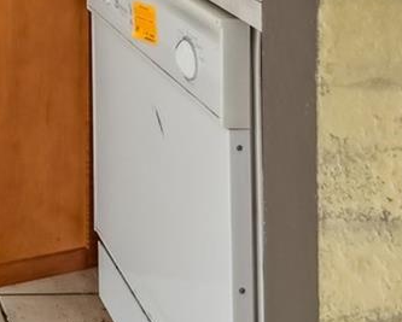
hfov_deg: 21.6
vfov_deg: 17.0
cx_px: -197
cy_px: -256
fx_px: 884
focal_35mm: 74
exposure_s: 1/15
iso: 400
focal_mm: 16.5
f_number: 8
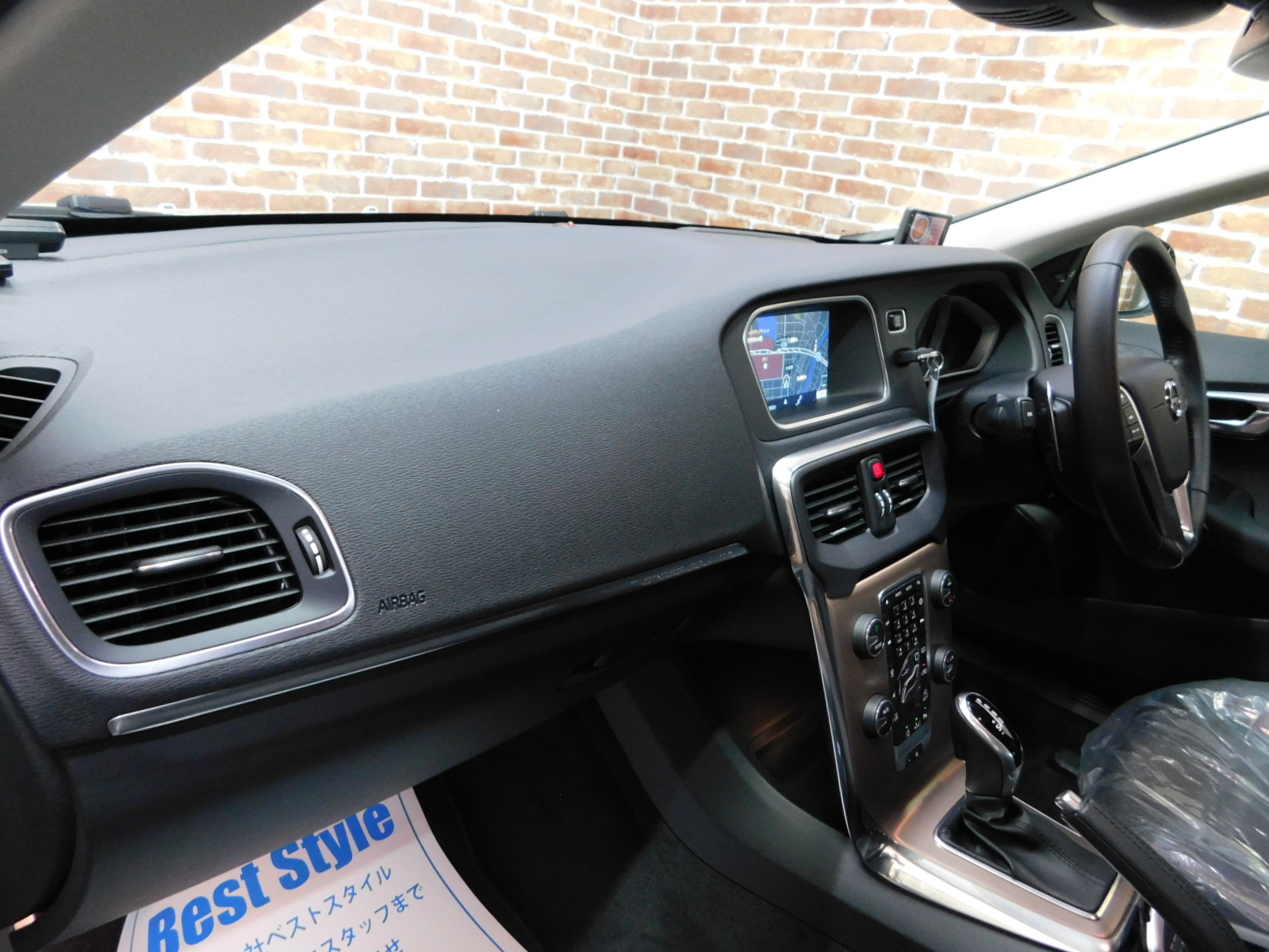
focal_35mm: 23
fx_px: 843
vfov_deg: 58.9
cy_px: 476
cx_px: 634
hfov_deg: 73.9
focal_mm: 4
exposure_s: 1/13
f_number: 3
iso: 400
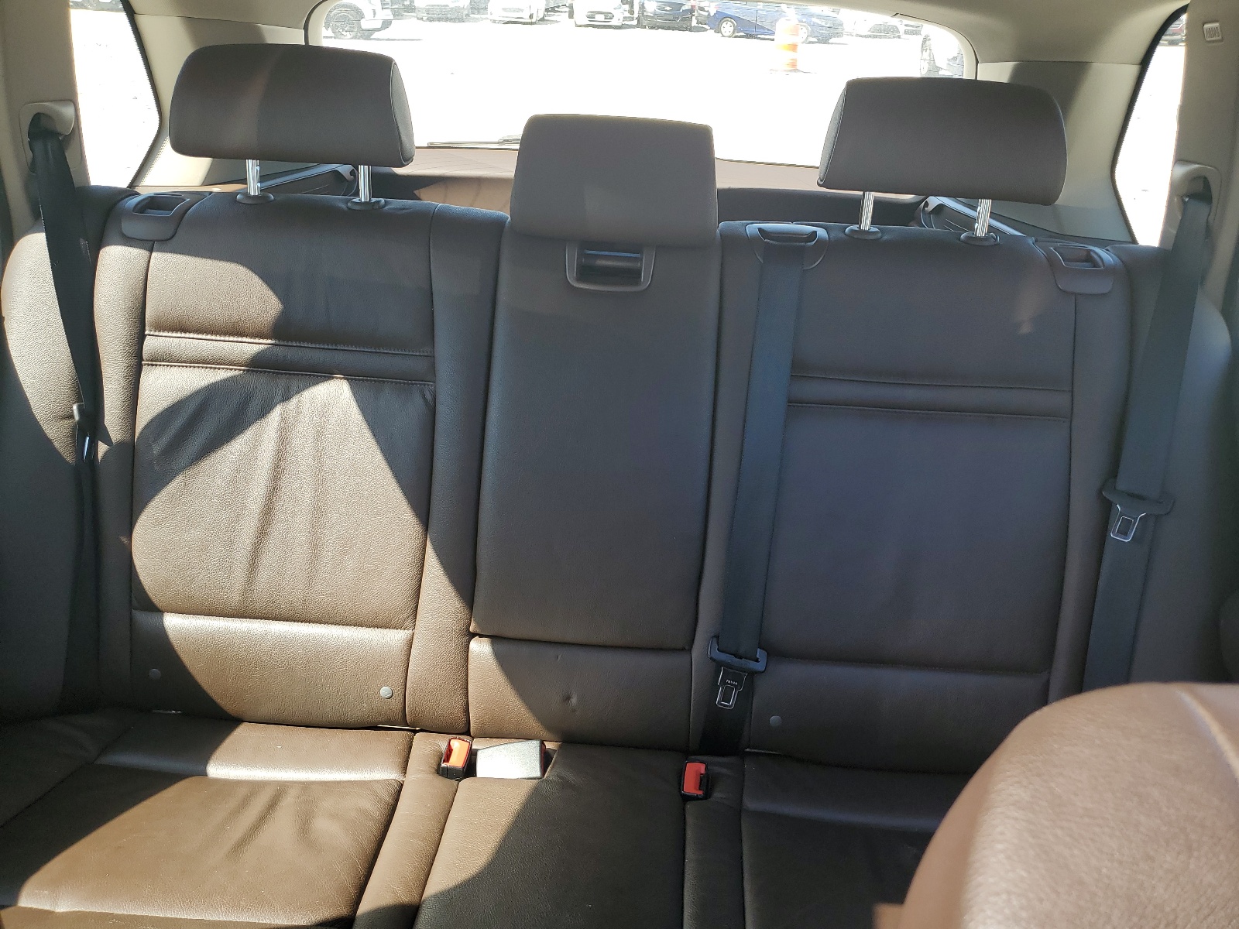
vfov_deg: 53.1
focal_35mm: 26
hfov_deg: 67.3
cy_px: 464
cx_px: 620
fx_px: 931
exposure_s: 1/200
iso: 50
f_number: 1.5
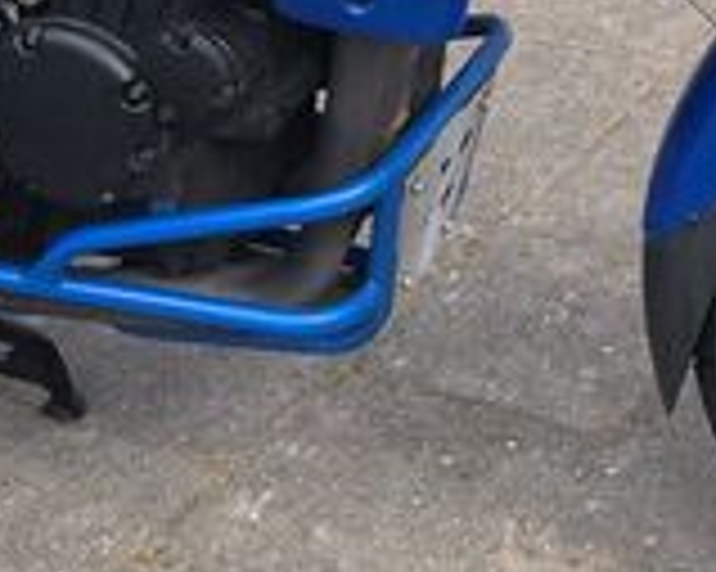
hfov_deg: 17.0
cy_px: -243
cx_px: 734
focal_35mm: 110
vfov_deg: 13.3
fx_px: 2330
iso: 20
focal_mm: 3.99
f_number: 1.8
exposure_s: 1/480
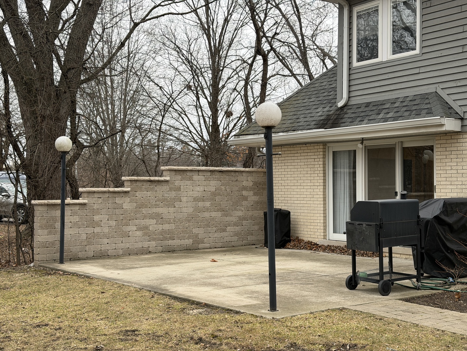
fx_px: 648
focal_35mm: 48
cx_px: 234
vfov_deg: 30.3
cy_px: 176
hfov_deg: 39.7
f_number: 1.78
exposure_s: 1/260
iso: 64
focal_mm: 6.76
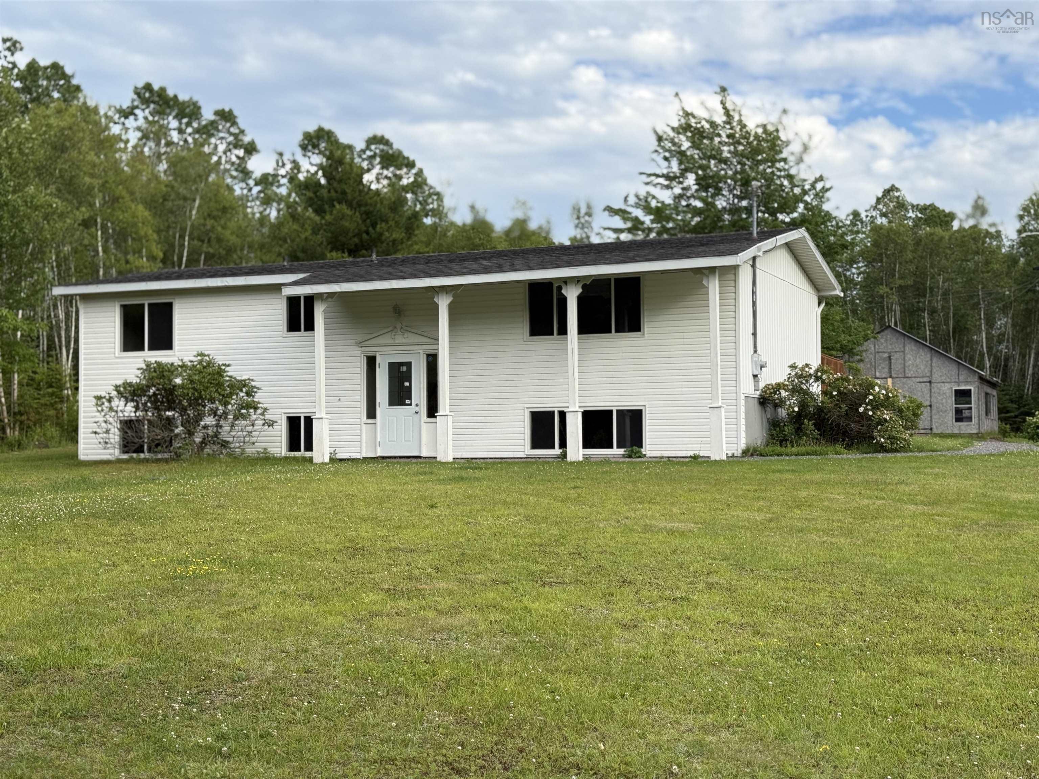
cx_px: 520
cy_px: 390
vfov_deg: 30.3
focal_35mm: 48
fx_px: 1441
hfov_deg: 39.7
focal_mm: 6.76
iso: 64
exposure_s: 1/2208
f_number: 1.78
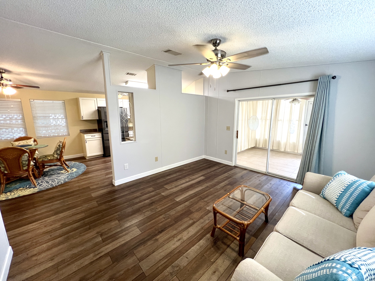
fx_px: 141
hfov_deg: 106.2
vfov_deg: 89.9
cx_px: 188
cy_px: 140
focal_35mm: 13
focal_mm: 1.57
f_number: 1.8
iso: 160
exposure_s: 1/120
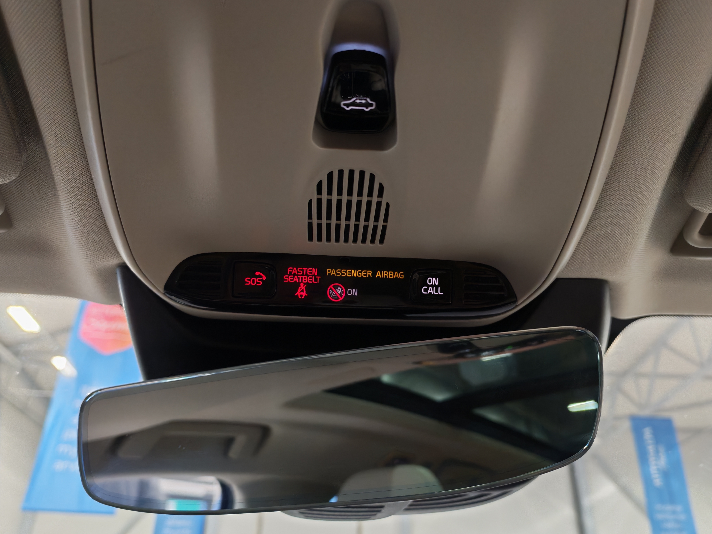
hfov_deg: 60.0
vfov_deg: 46.8
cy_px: 267
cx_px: 356
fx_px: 617
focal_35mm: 30
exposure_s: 1/50
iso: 786
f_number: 1.9
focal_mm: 6.12
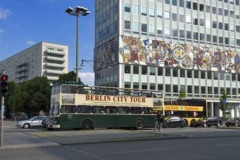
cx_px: 127
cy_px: 76
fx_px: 240
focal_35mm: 36
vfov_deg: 36.9
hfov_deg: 53.1
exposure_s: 1/320
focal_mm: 32
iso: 200
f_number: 11
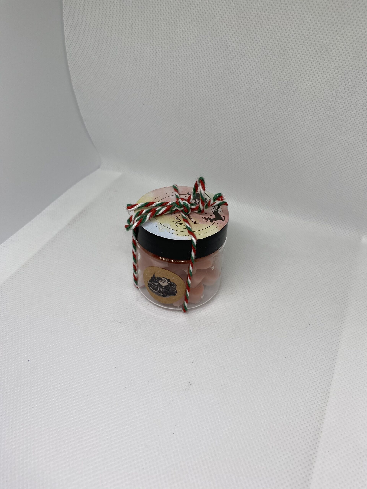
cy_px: 244
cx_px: 184
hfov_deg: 53.1
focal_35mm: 26
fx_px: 368
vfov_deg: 67.3
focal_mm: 4.25
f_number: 1.8
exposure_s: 1/170
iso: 32
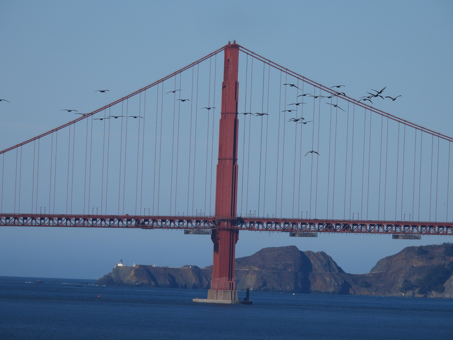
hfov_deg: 3.6
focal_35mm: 550
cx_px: 226
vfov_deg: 2.7
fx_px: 7198
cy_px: 170
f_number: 5
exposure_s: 1/1600
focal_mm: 98.1
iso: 100
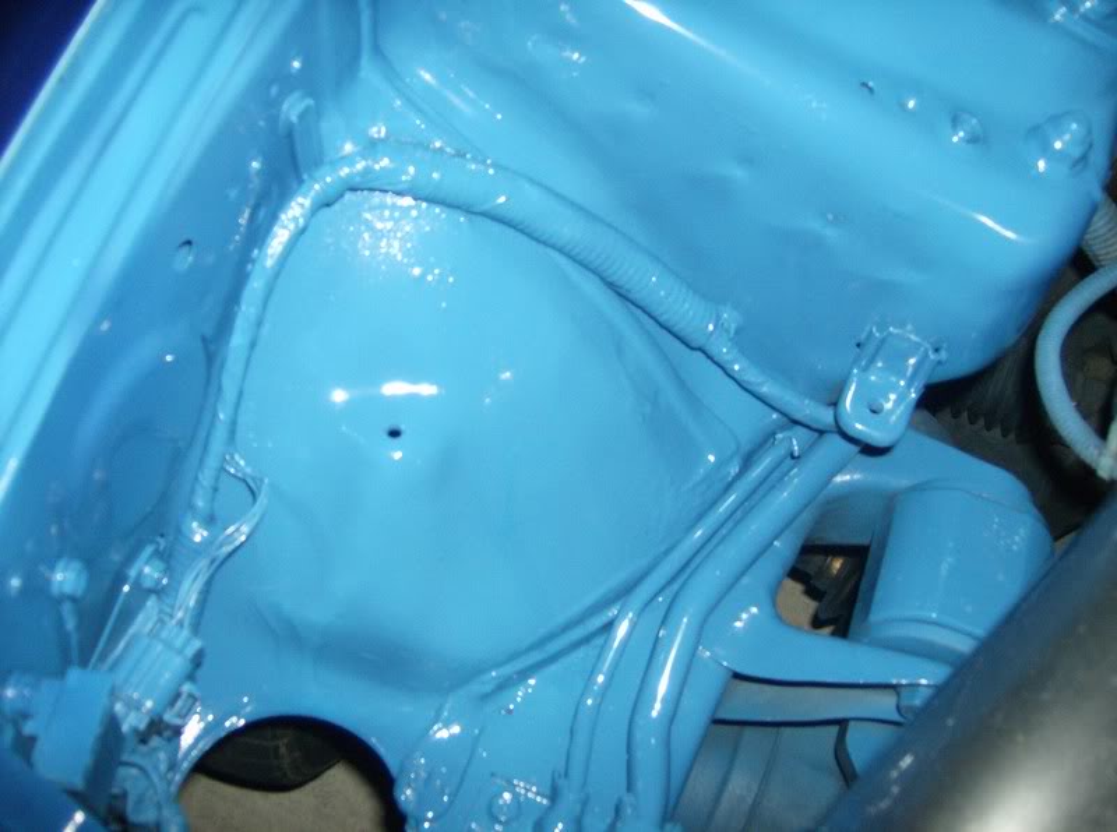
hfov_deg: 51.5
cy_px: 416
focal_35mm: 36
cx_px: 558
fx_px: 1159
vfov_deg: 39.5
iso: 200
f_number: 2.8
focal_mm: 6
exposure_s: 1/60
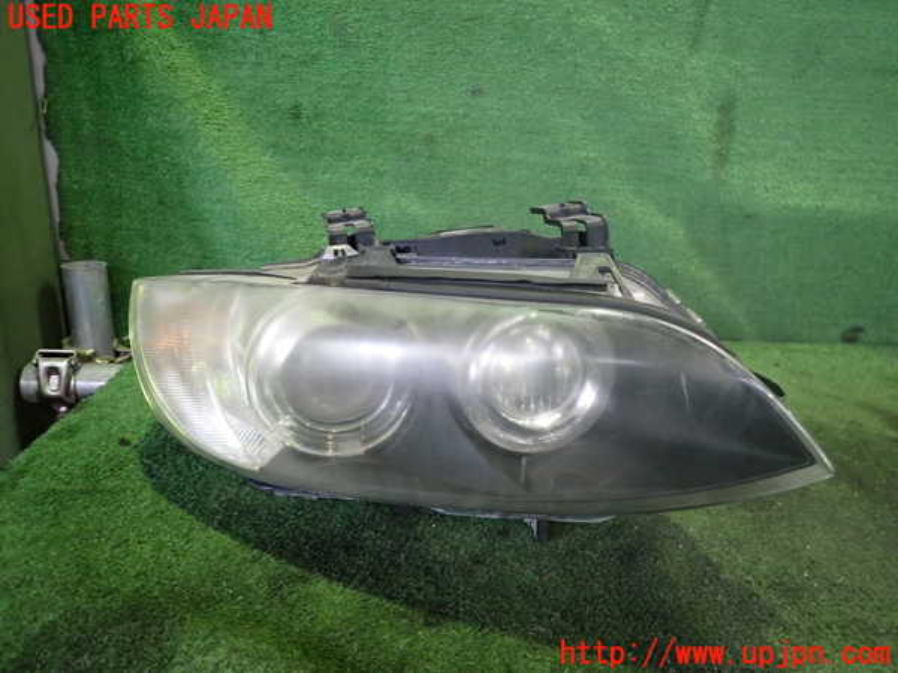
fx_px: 649
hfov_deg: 69.4
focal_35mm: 25
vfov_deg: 54.9
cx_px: 449
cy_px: 336
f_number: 2
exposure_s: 1/30
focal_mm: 4.5
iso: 500
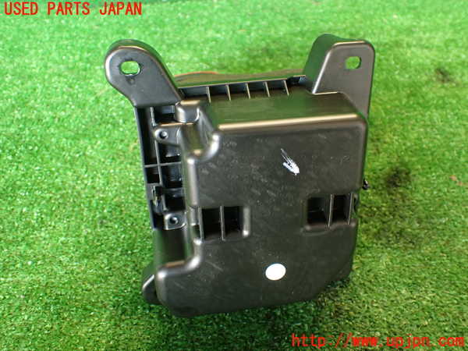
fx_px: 433
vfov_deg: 44.2
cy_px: 176
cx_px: 234
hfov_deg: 56.8
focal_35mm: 32
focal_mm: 5.79
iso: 400
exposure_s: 1/30
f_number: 2.4
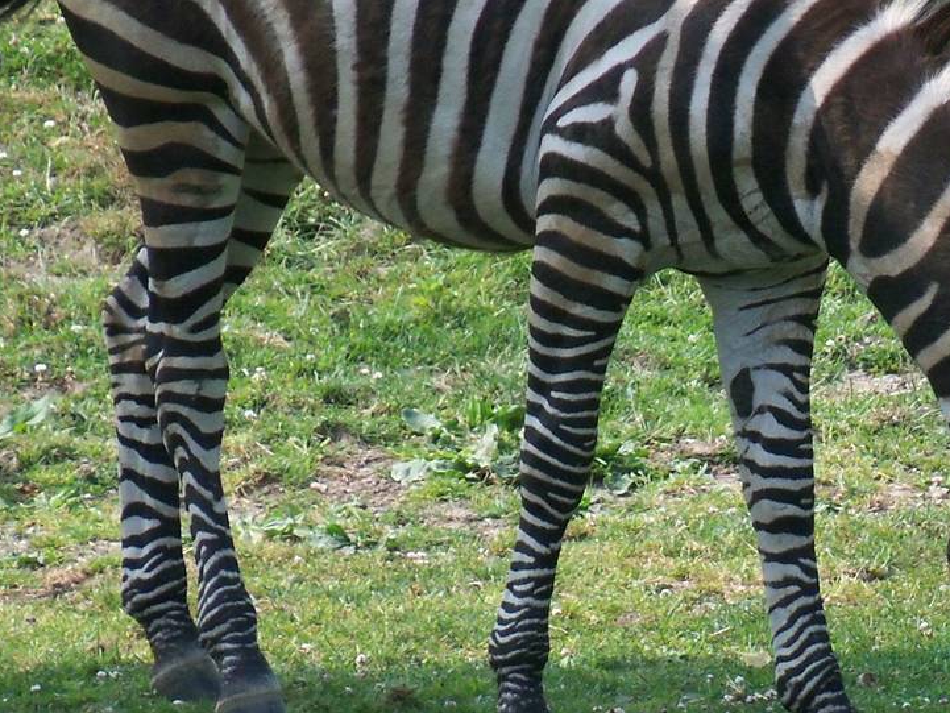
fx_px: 15042
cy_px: 304
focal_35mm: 548
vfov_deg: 2.7
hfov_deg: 3.6
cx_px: 772
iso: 200
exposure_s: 1/800
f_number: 4.4
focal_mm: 43.8
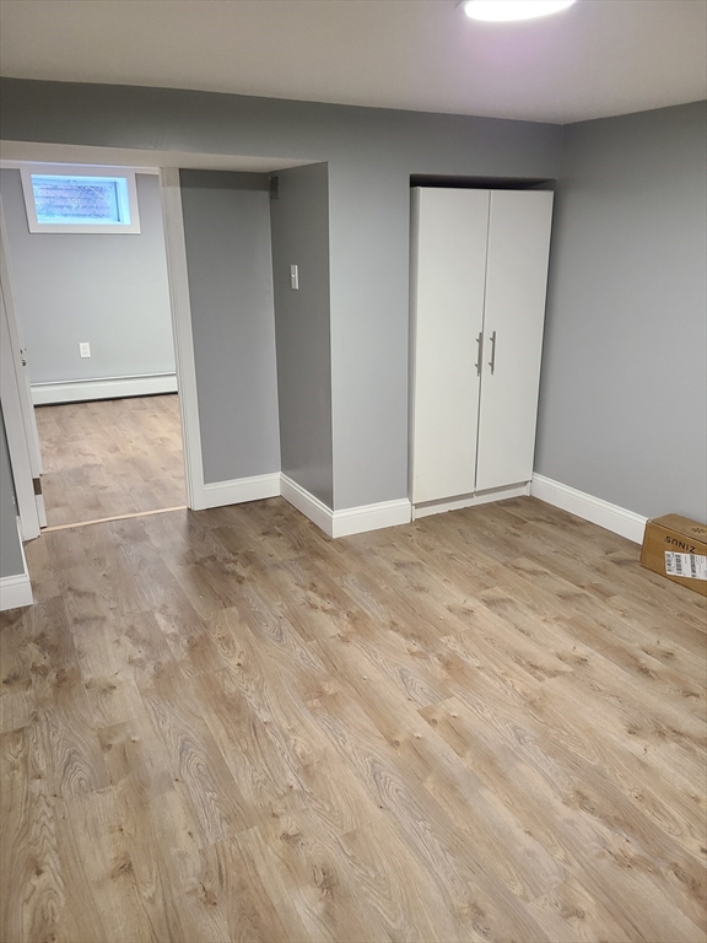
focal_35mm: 26
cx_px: 354
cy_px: 472
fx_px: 708
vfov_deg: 67.3
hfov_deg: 53.1
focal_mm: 5.4
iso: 320
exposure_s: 1/39
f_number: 1.8
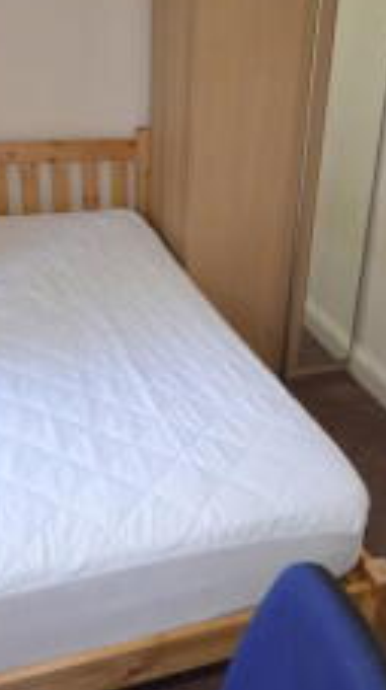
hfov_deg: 35.5
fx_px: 603
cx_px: 195
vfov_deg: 58.6
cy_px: 248
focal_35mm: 33
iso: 400
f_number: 4
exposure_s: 1/60
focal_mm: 10
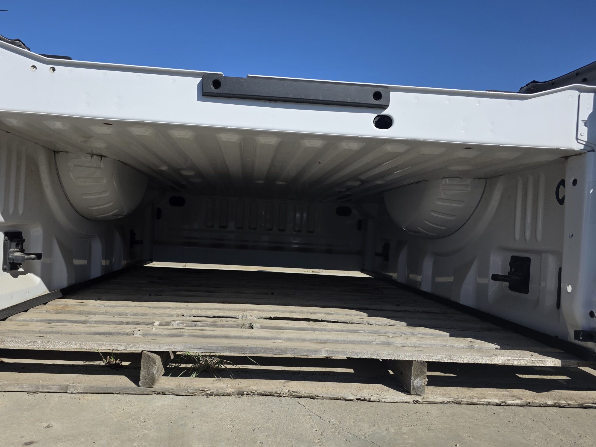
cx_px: 288
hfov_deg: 65.3
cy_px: 237
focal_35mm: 27
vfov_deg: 51.3
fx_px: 465
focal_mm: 6.3
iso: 80
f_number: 1.7
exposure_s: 1/7626
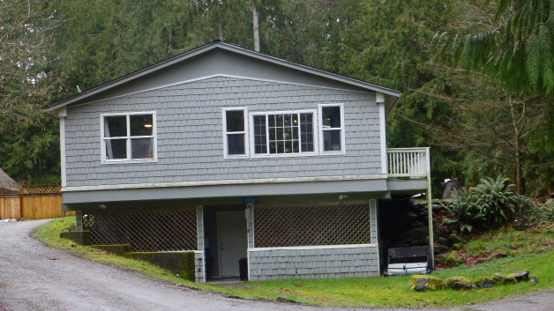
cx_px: 277
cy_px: 192
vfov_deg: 20.0
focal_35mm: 60
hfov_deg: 34.9
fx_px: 881
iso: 125
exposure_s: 1/60
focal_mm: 9.7
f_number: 4.6
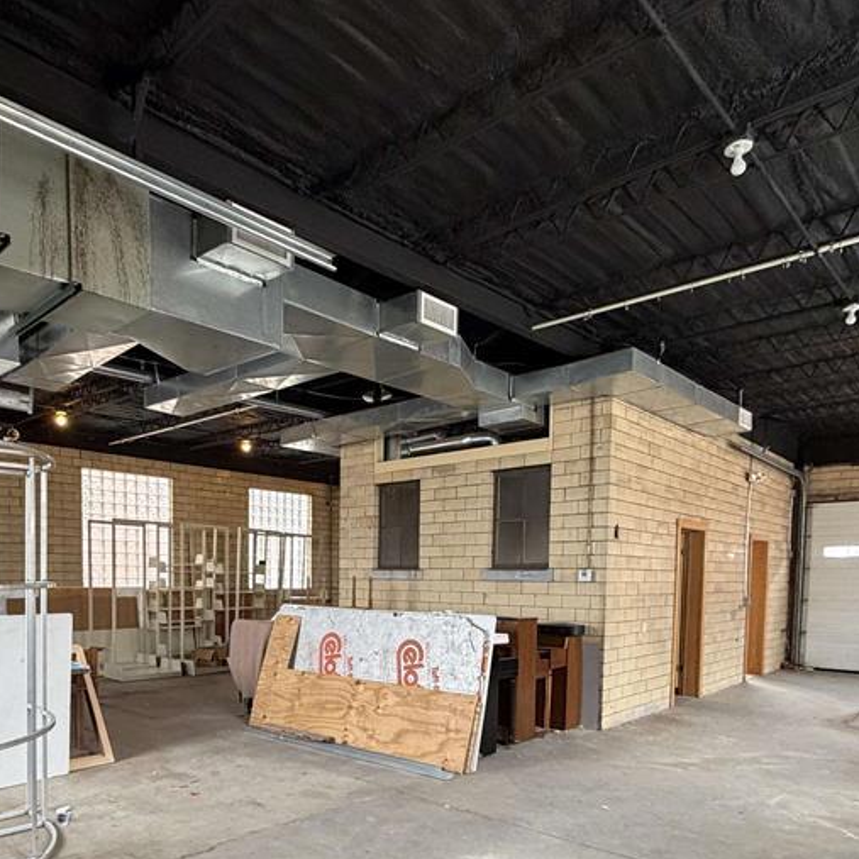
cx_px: 352
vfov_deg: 60.2
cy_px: 622
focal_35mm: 25
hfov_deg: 62.5
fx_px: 702
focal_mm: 2.22
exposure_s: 1/60
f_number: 2.2
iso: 400
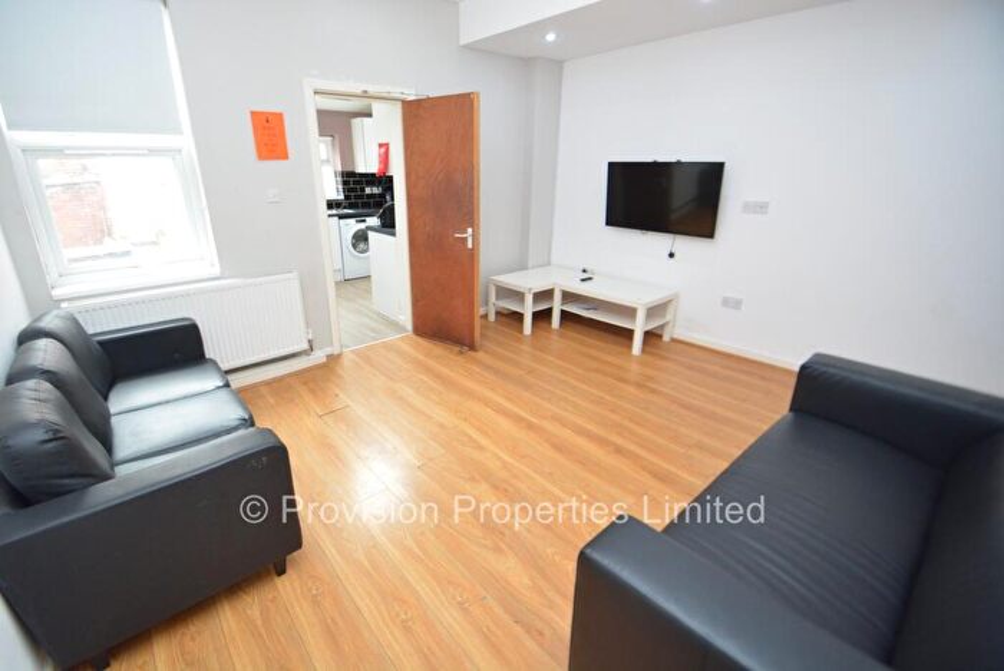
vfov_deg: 77.4
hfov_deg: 100.3
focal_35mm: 15
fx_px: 419
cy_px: 336
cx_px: 502
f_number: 4
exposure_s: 1/60
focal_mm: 10
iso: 800
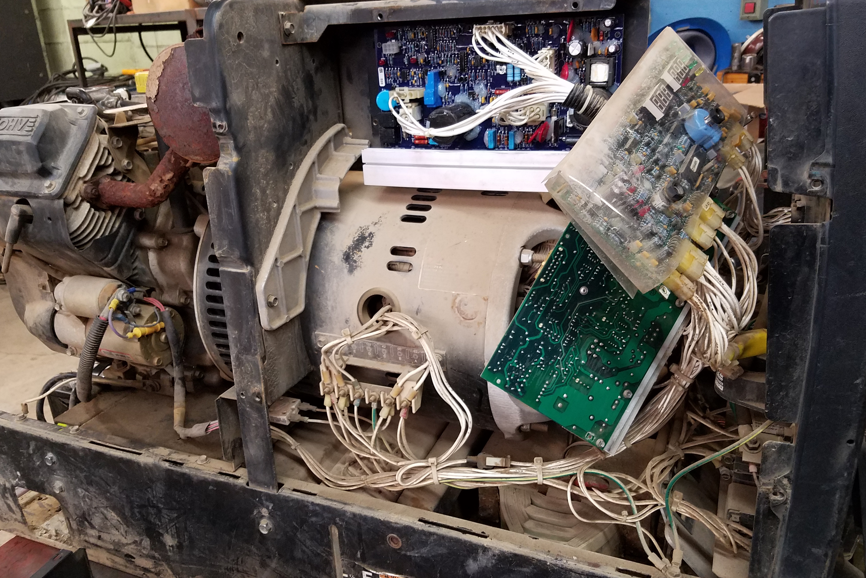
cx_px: 433
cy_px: 303
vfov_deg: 46.4
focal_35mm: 28
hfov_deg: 65.5
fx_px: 674
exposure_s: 1/24
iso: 200
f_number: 1.7
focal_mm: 4.2
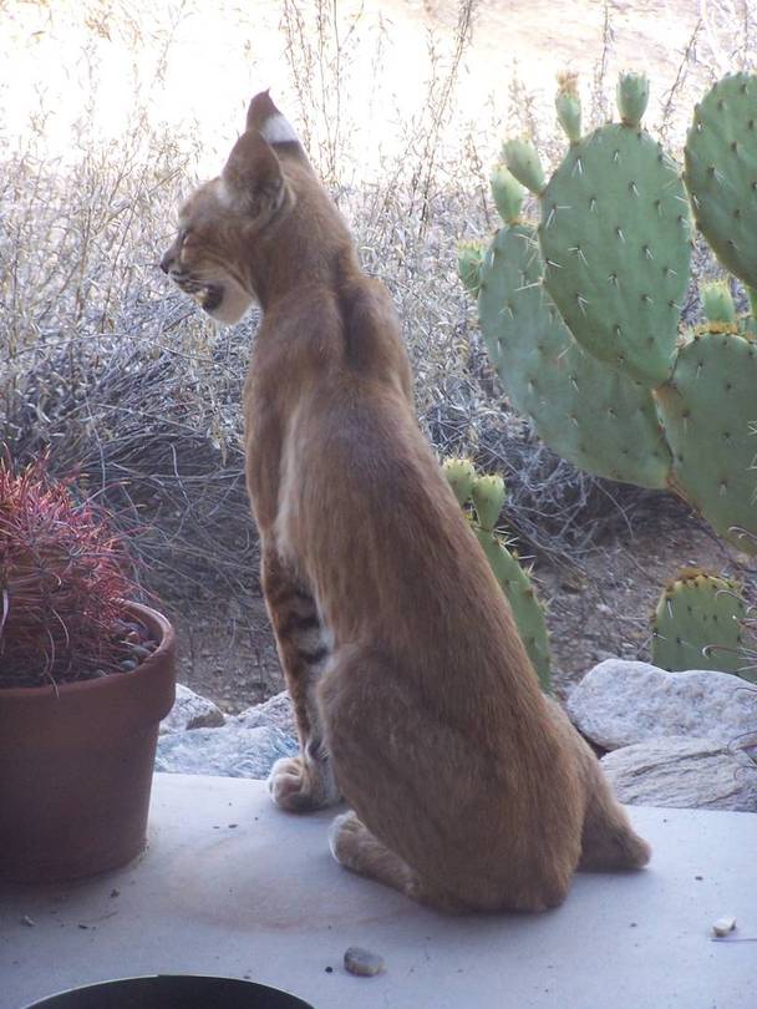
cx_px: 378
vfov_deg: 10.5
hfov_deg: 7.9
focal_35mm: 189
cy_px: 504
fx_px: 5508
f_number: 3.2
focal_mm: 31.3
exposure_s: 1/90
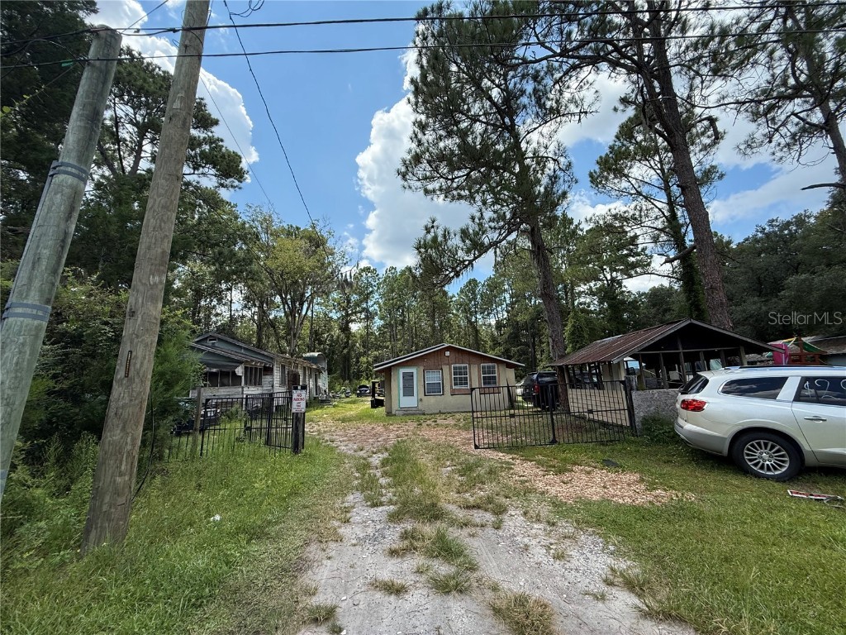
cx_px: 423
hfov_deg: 102.1
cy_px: 318
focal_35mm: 14
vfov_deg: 85.7
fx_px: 342
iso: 64
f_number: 2.2
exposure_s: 1/1497
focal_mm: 2.22
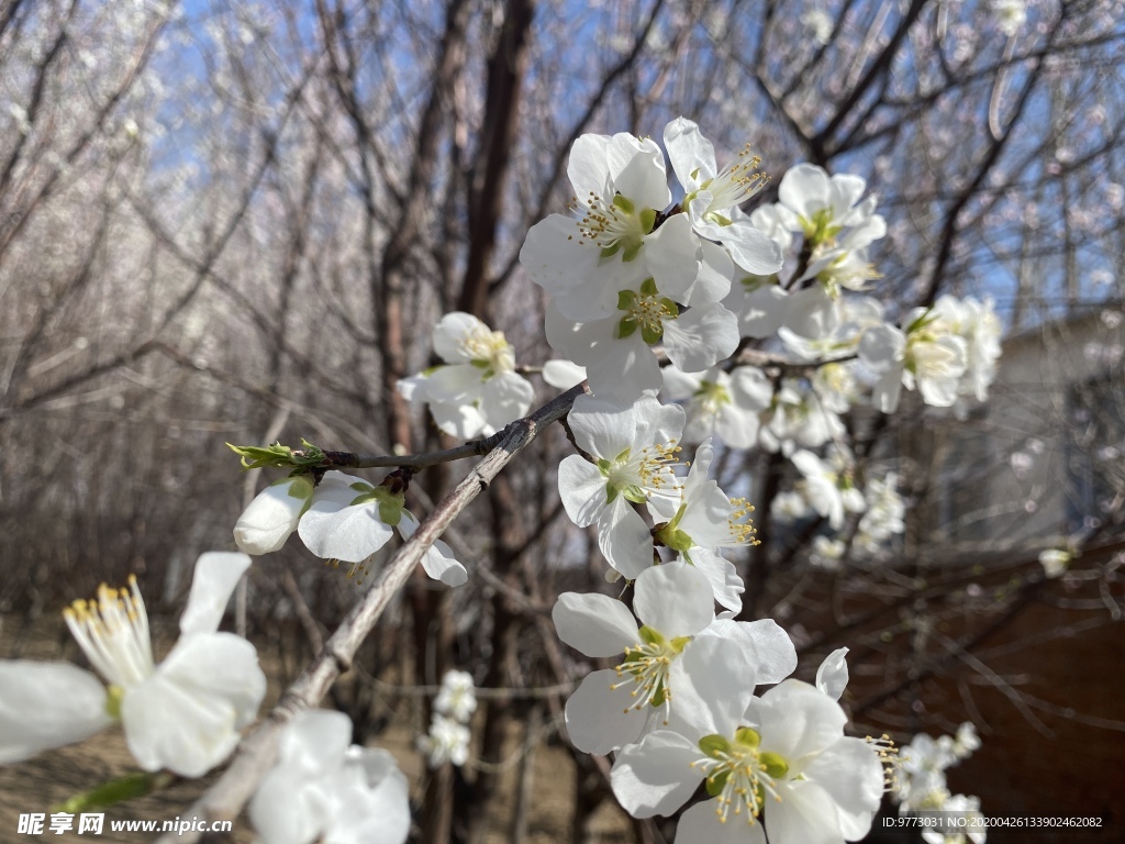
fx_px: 845
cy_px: 422
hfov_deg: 67.3
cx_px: 562
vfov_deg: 53.1
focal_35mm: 26
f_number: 1.8
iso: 32
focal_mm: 4.25
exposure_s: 1/3311
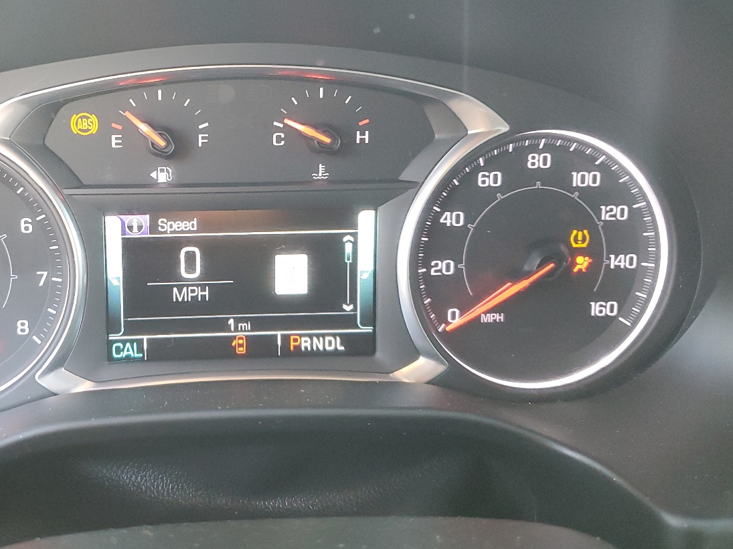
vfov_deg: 37.7
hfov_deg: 47.5
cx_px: 201
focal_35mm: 38
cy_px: 251
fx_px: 805
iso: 245
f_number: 1.5
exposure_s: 1/60.2
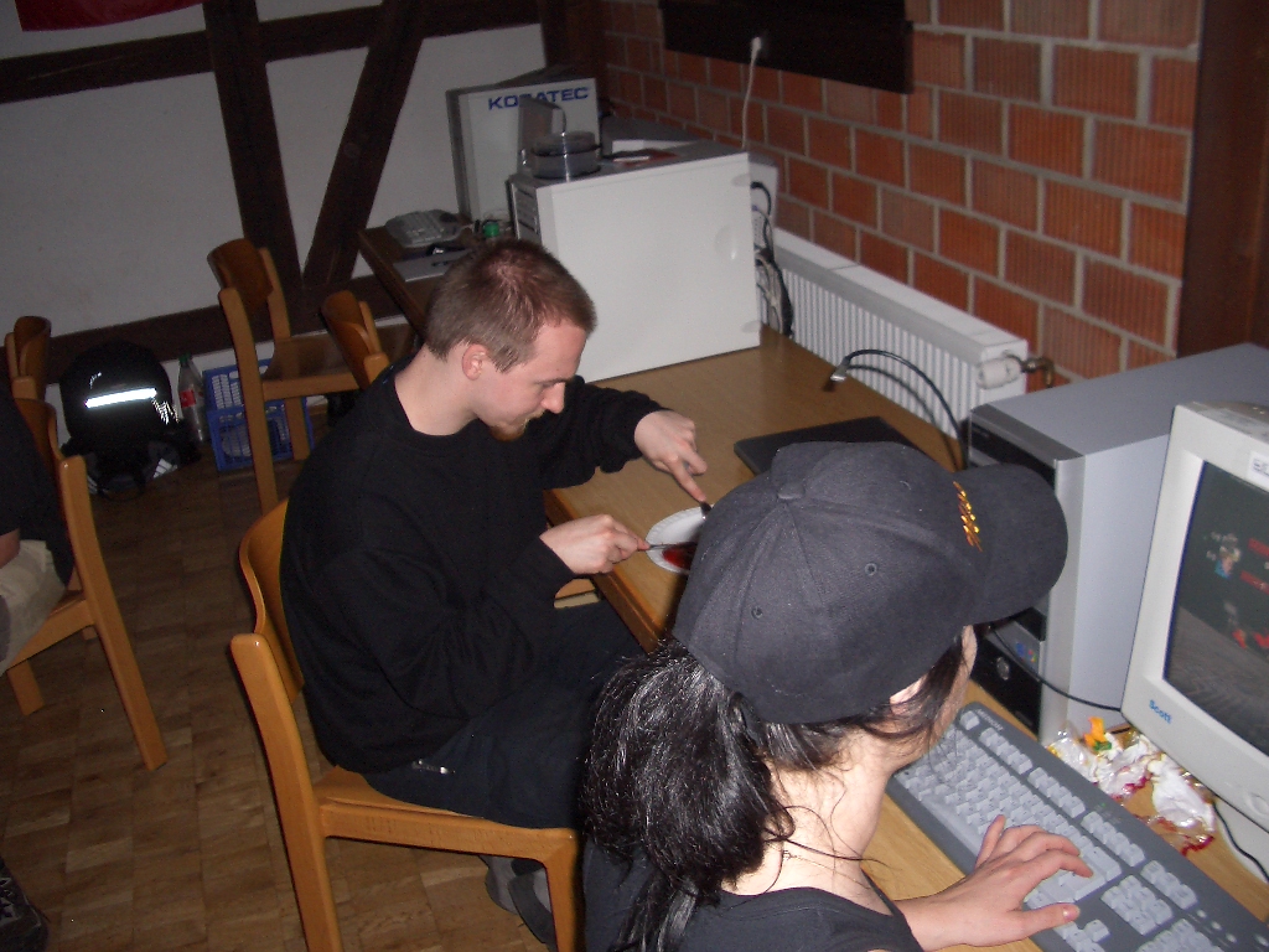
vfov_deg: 40.7
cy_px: 476
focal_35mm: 35
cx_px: 634
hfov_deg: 52.6
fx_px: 1283
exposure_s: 1/40
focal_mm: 5.8
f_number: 2.6
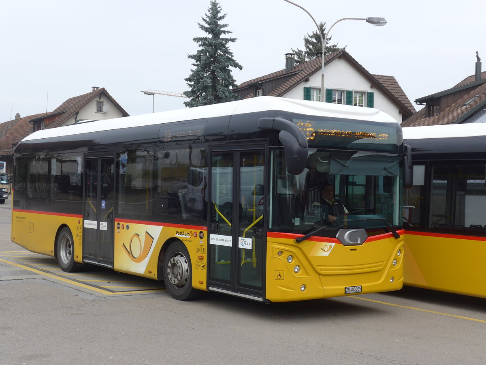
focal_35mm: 52
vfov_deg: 28.0
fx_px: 730
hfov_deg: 36.8
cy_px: 182
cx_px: 243
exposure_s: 1/400
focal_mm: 10.7
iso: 80
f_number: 3.3
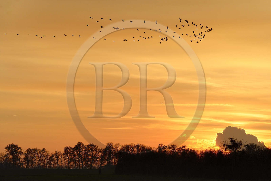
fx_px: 1242
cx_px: 136
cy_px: 90
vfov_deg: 8.3
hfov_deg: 12.5
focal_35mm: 165
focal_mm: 165
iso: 800
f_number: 9
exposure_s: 1/800
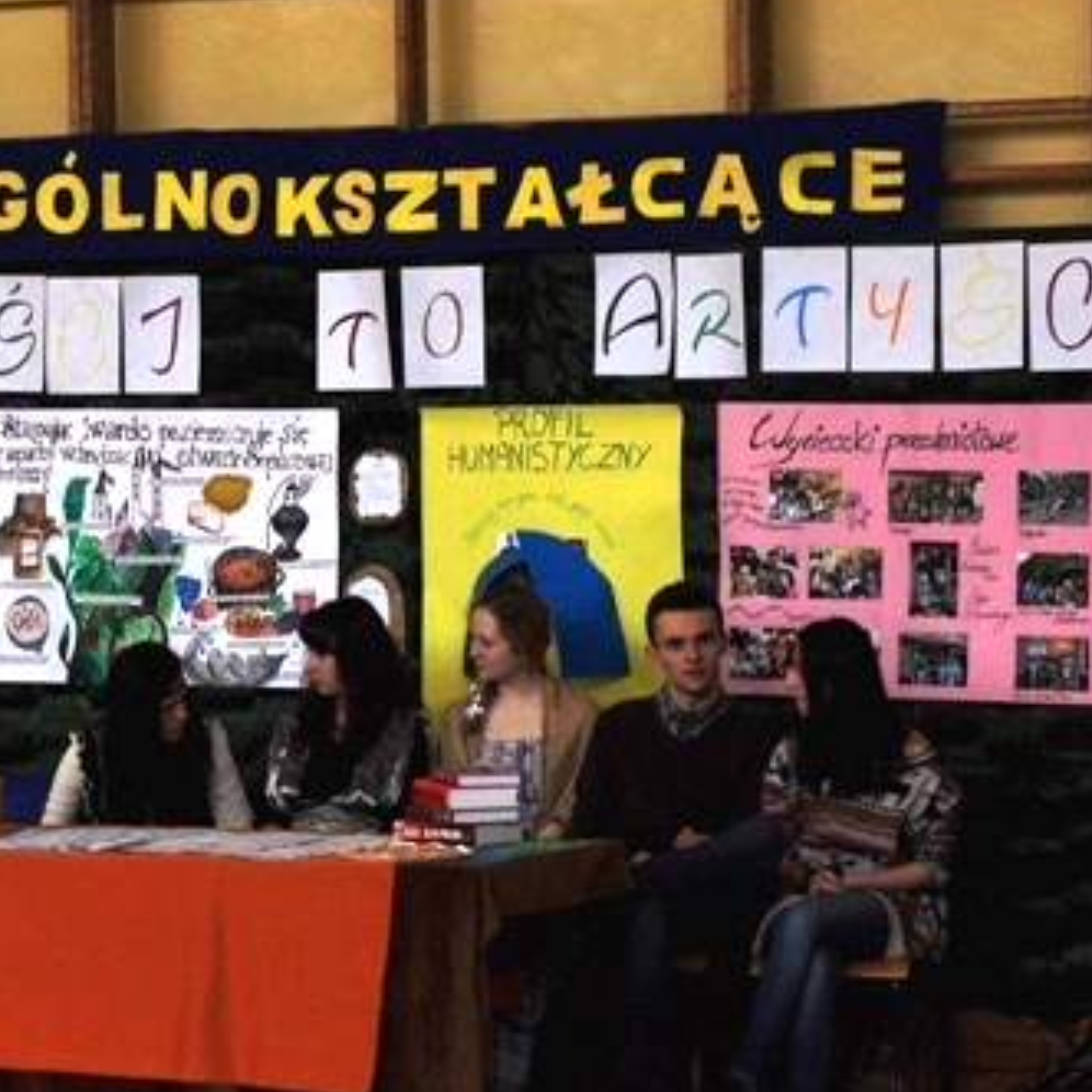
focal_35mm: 172
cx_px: 257
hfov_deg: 10.1
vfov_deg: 10.2
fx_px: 6139
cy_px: 456
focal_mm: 70
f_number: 9
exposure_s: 1/50
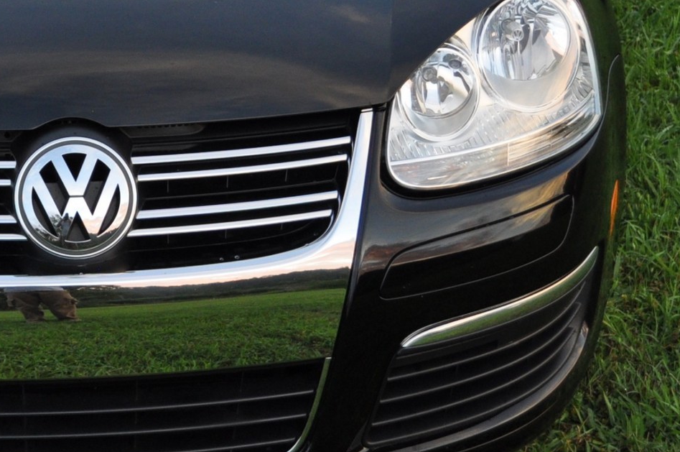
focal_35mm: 103
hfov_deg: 19.5
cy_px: 33
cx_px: 74
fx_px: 1943
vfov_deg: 13.1
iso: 640
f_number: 4.2
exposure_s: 1/60
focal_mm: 26
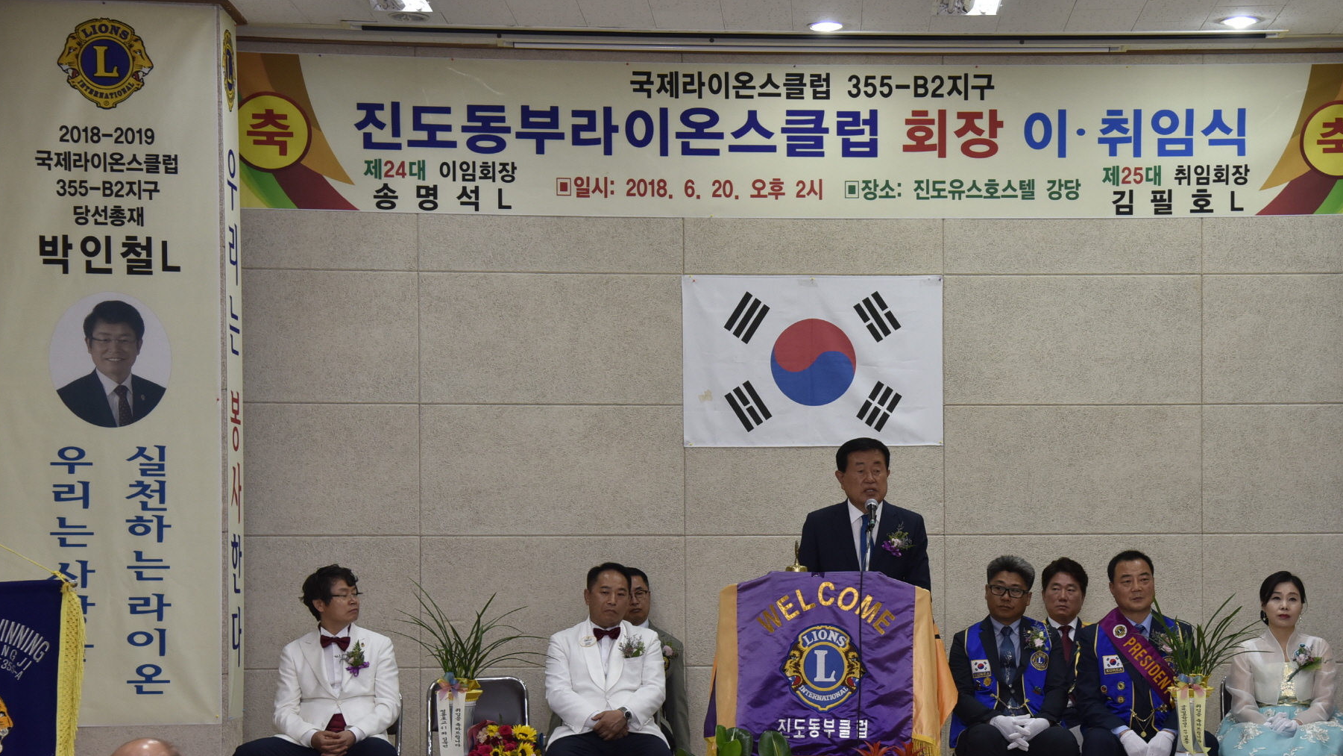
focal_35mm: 81
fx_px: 2884
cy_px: 554
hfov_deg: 26.1
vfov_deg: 14.9
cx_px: 851
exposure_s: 1/125
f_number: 4.5
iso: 800
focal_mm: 58
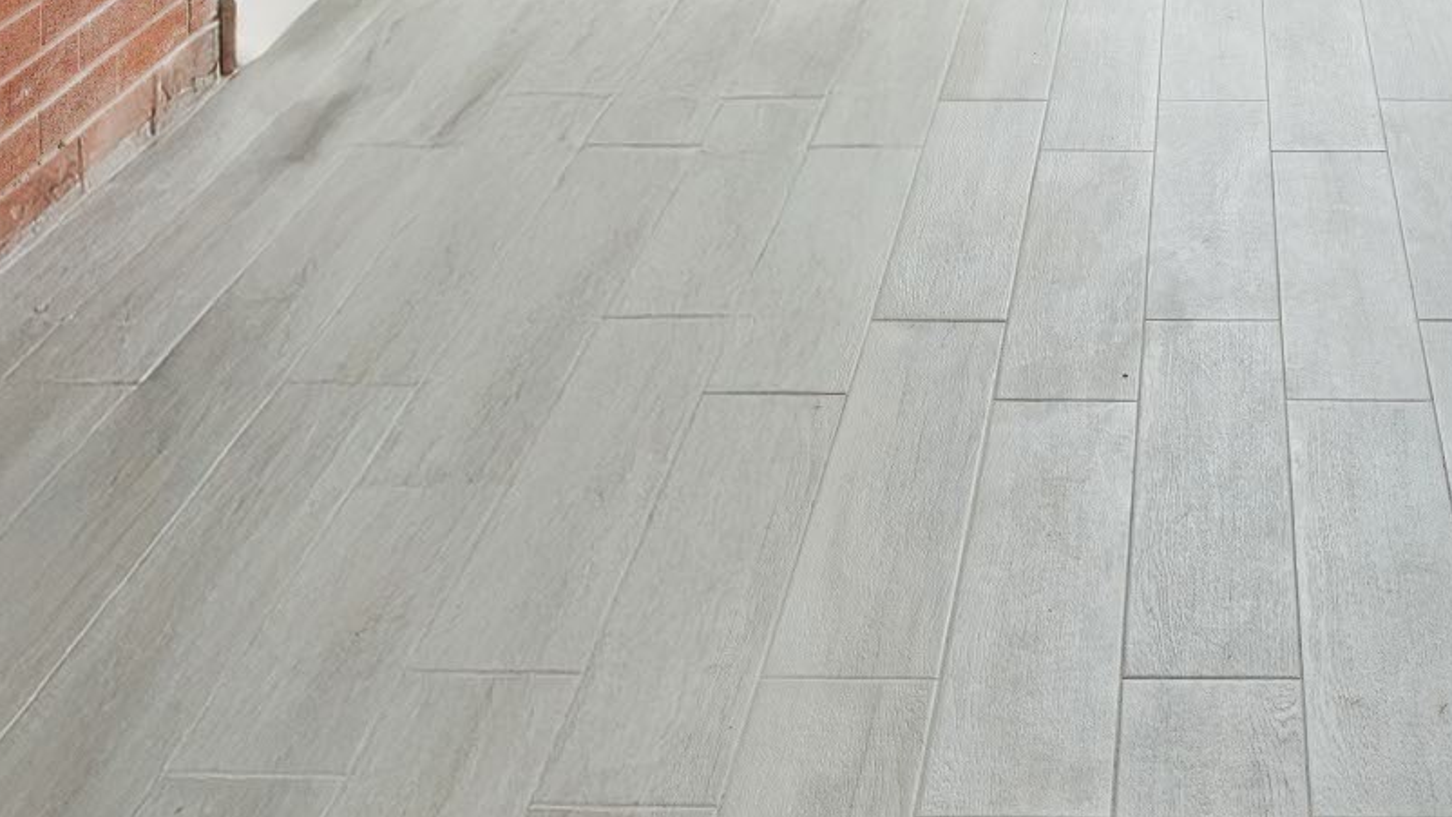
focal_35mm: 55
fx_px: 2117
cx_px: 1280
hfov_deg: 35.8
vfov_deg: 17.0
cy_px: -746
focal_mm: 13
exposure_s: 1/30
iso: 400
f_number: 8
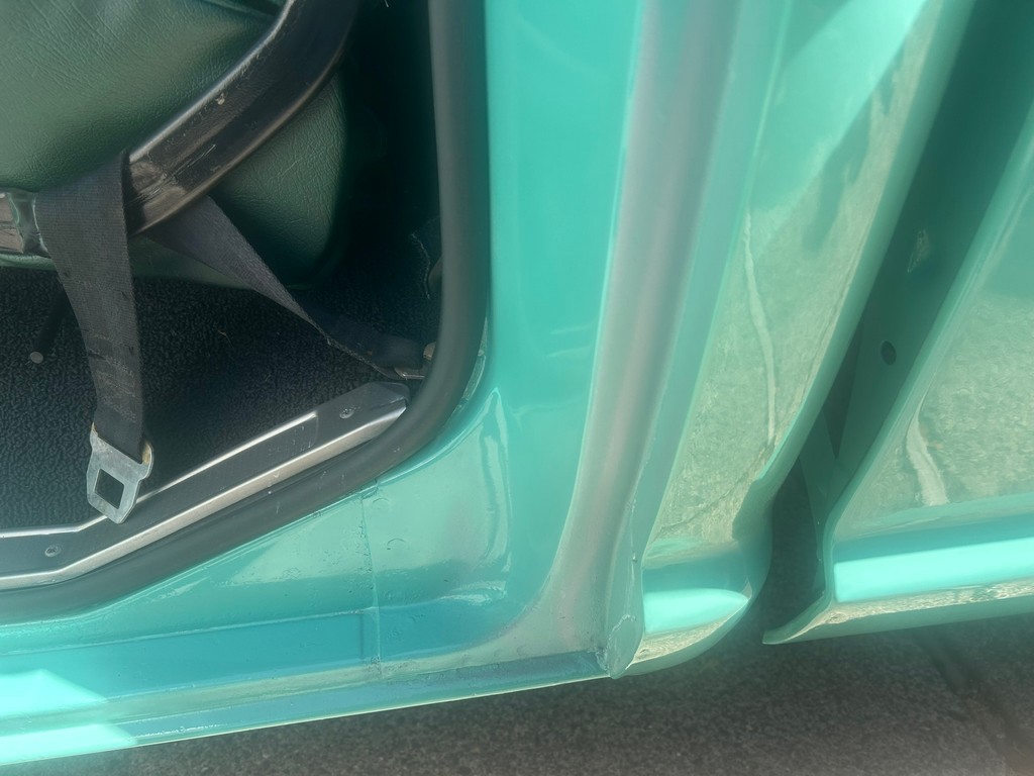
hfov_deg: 67.3
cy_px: 388
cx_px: 517
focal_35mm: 26
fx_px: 777
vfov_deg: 53.1
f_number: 1.5
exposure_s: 1/588
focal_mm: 5.7
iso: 50
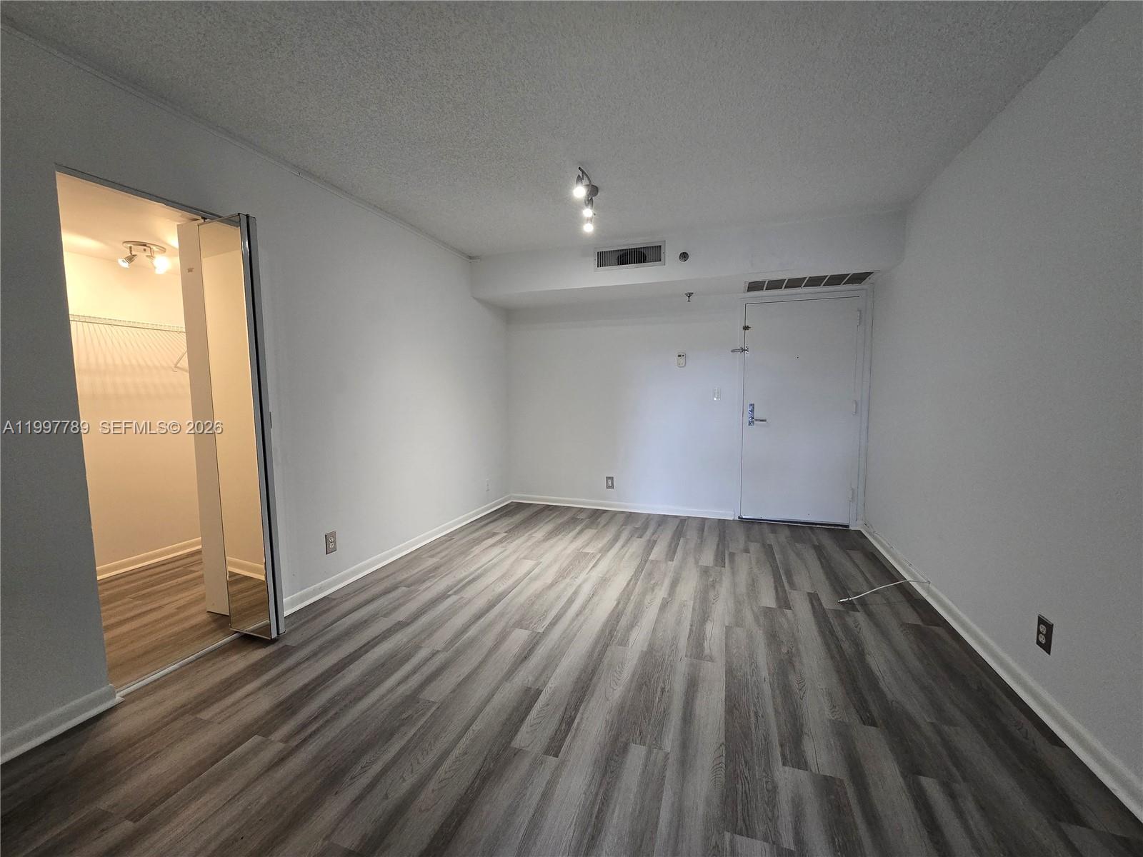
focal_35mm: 13
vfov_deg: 89.9
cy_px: 428
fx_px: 429
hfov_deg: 106.2
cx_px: 572
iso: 250
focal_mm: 2.2
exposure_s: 1/60
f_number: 2.2
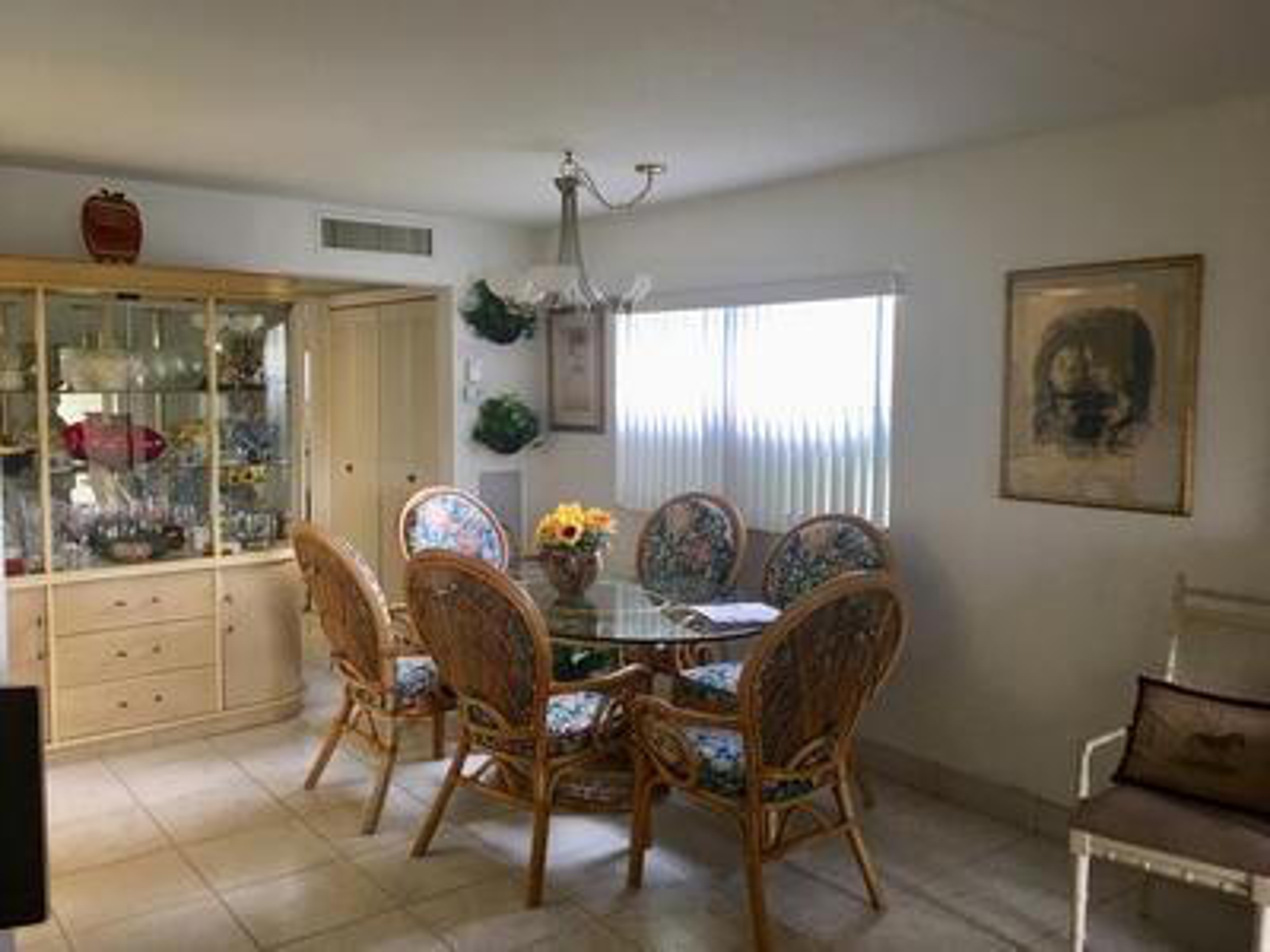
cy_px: 476
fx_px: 1064
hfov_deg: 61.7
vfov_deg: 48.2
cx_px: 635
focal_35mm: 29
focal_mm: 4.15
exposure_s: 1/30
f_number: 2.2
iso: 40
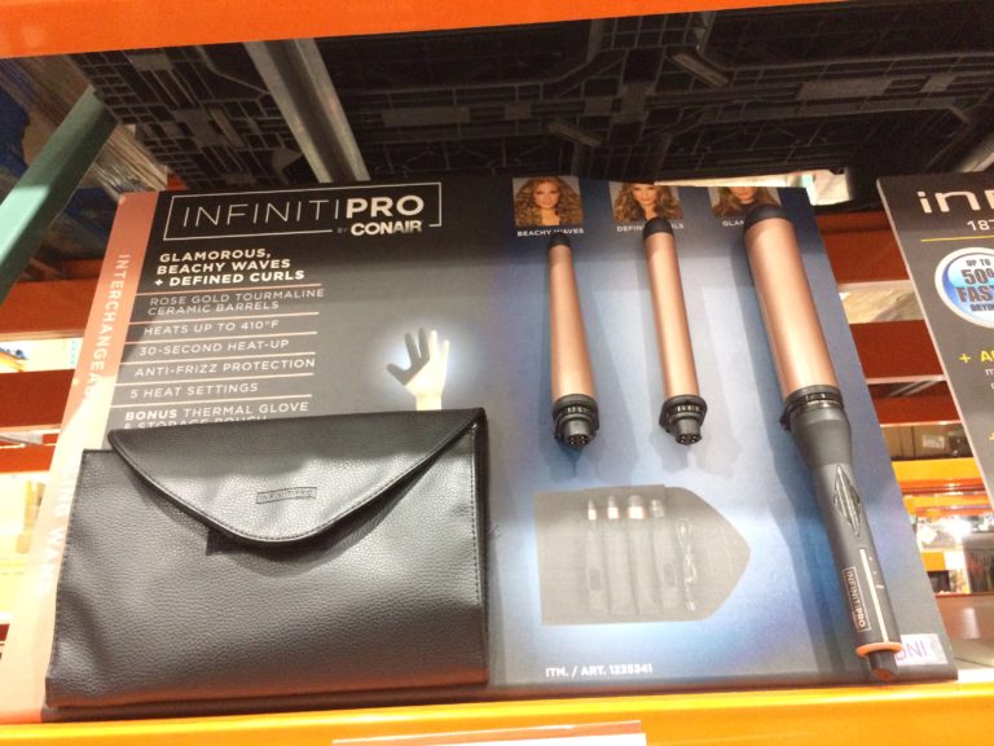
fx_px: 833
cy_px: 373
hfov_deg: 61.7
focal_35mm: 29
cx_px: 497
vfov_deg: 48.2
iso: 320
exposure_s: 1/24
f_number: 2.2
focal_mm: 4.15
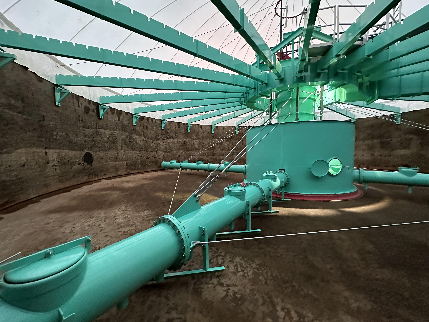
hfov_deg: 102.1
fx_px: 174
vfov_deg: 85.7
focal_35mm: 14
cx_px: 214
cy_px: 161
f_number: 2.2
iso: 1000
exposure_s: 1/60
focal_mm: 2.22
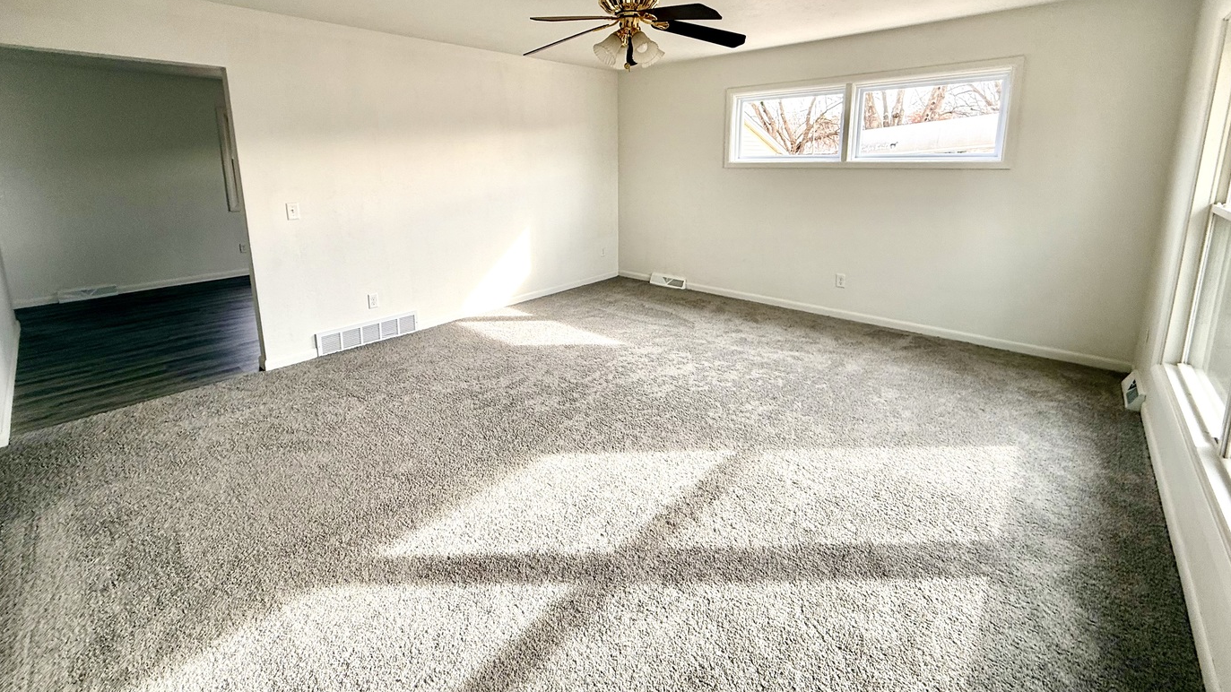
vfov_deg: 65.8
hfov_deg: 99.4
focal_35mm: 16
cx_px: 608
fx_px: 522
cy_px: 250
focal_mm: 2.22
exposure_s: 1/149
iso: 64
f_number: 2.2
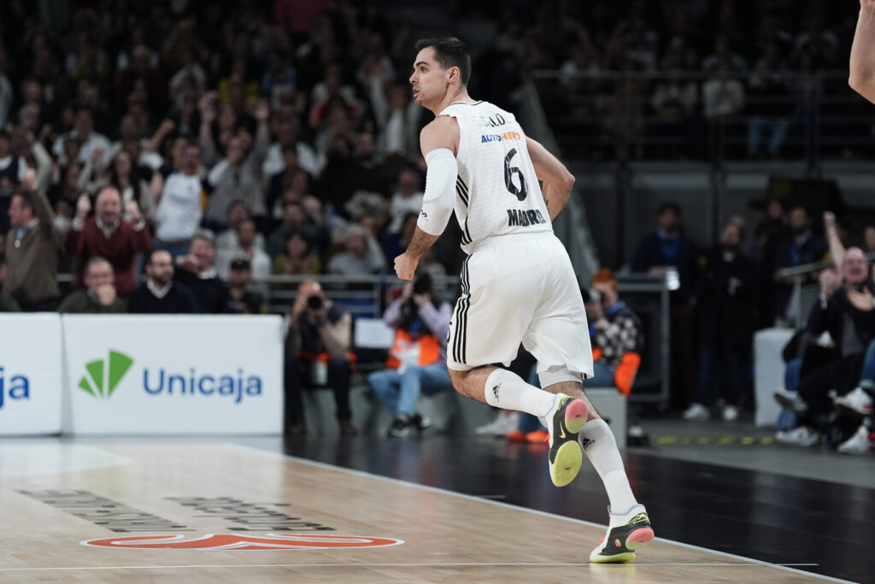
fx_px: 3719
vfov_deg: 9.0
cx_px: 438
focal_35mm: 153
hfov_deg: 13.4
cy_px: 292
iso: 1600
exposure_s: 1/1600
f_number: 2.8
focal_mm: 153
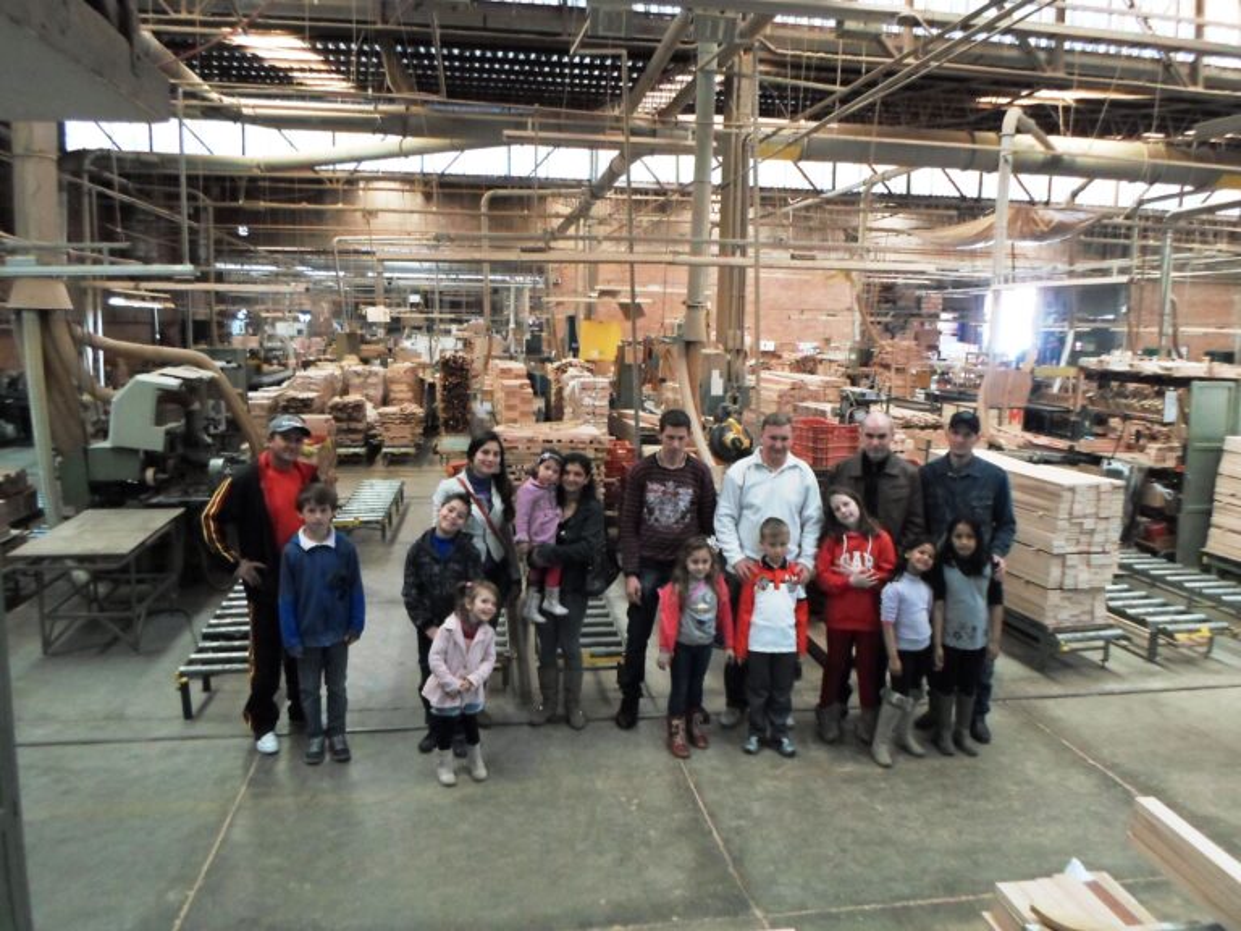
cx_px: 620
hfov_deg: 69.4
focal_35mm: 25
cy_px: 466
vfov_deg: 54.9
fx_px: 896
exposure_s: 1/15
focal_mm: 4.5
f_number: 2.5
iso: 400
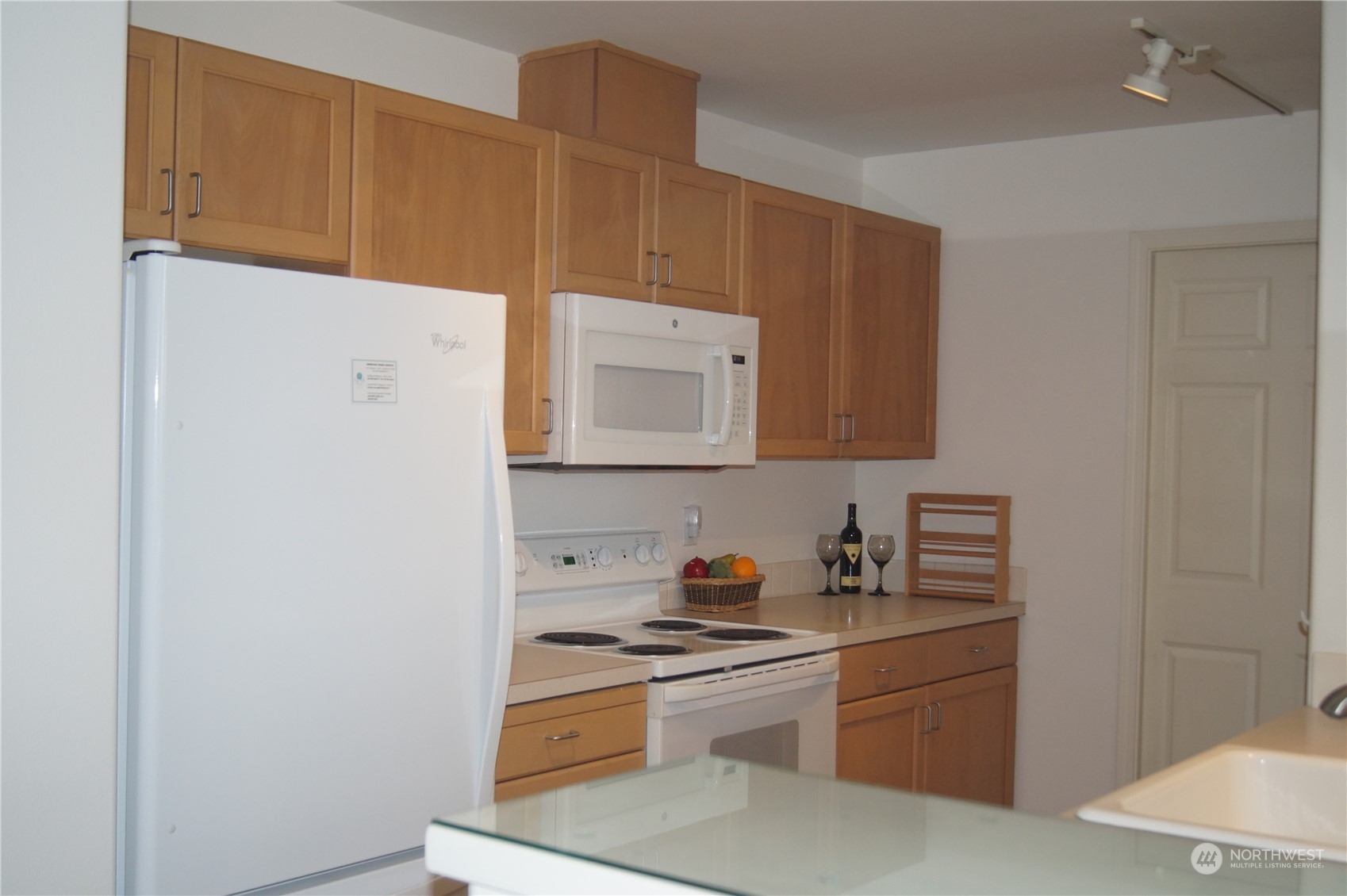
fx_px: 1458
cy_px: 448
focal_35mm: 39
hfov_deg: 49.6
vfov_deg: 34.2
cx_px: 674
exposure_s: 1/160
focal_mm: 26
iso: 500
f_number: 4
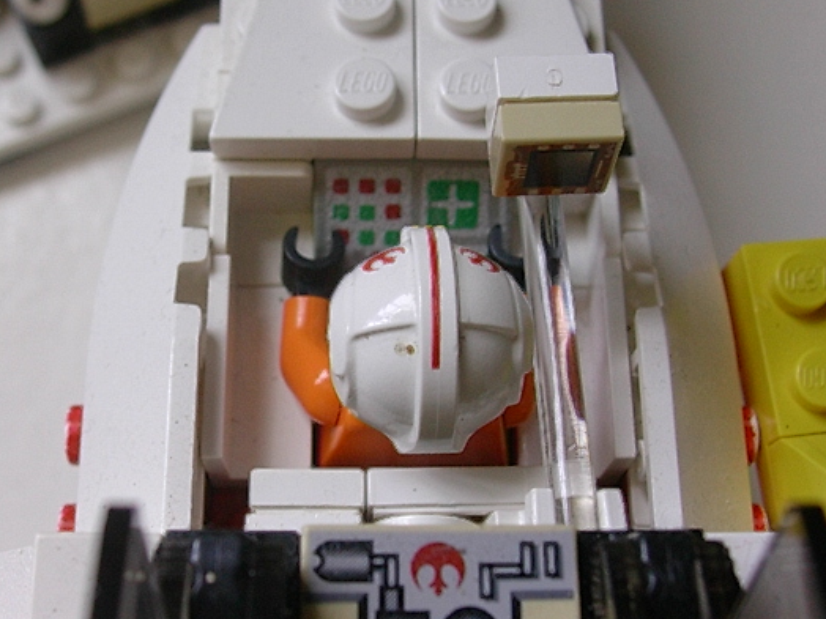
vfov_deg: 26.6
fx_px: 1312
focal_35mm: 55
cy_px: 284
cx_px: 386
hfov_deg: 34.9
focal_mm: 6.7
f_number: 2.9
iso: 70
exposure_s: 1/53.8
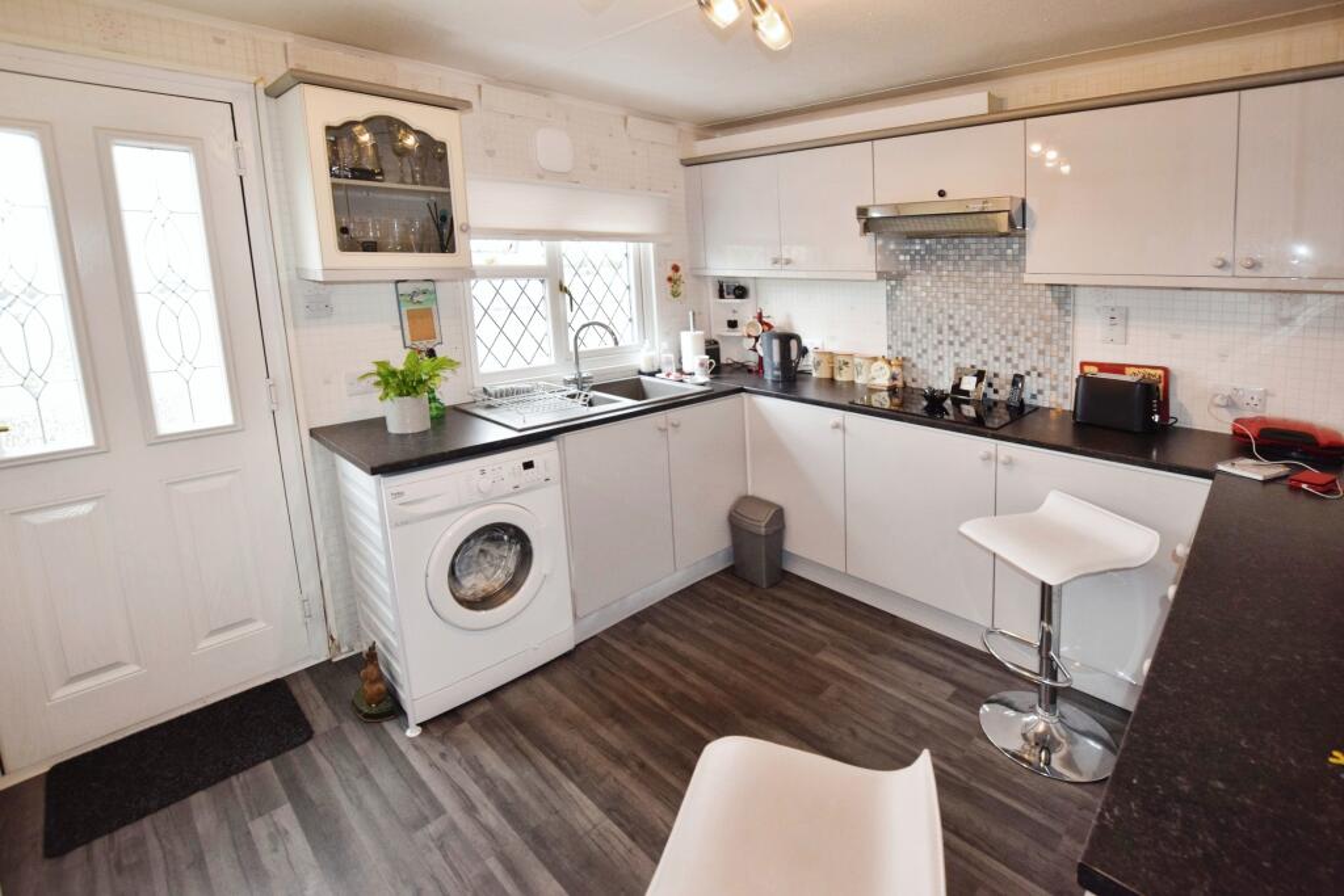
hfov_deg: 100.4
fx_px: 560
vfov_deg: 77.3
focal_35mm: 15
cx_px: 672
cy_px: 448
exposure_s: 1/125
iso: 800
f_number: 5.6
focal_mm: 10
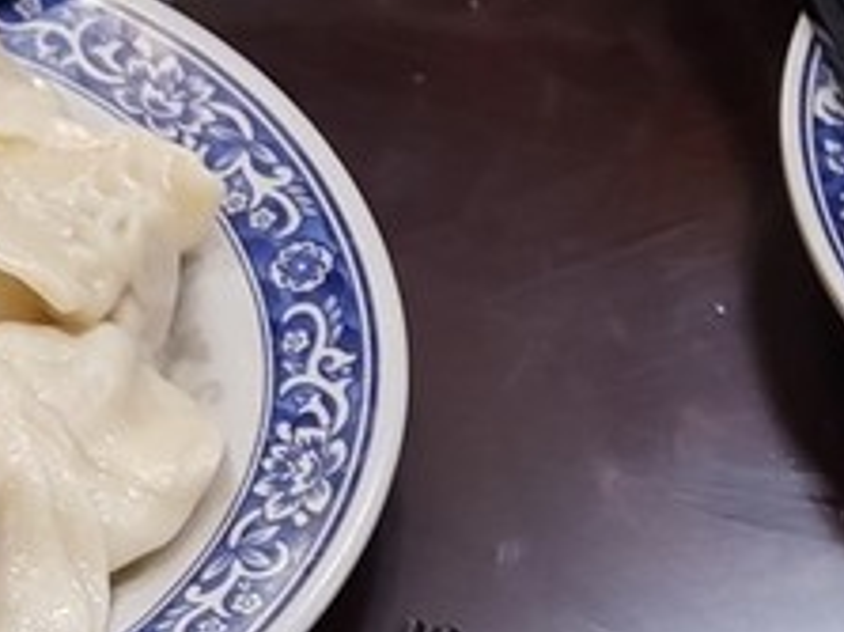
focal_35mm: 99
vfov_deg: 14.0
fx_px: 2412
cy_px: 959
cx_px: 829
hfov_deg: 19.3
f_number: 1.7
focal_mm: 4.2
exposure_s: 1/60
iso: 200
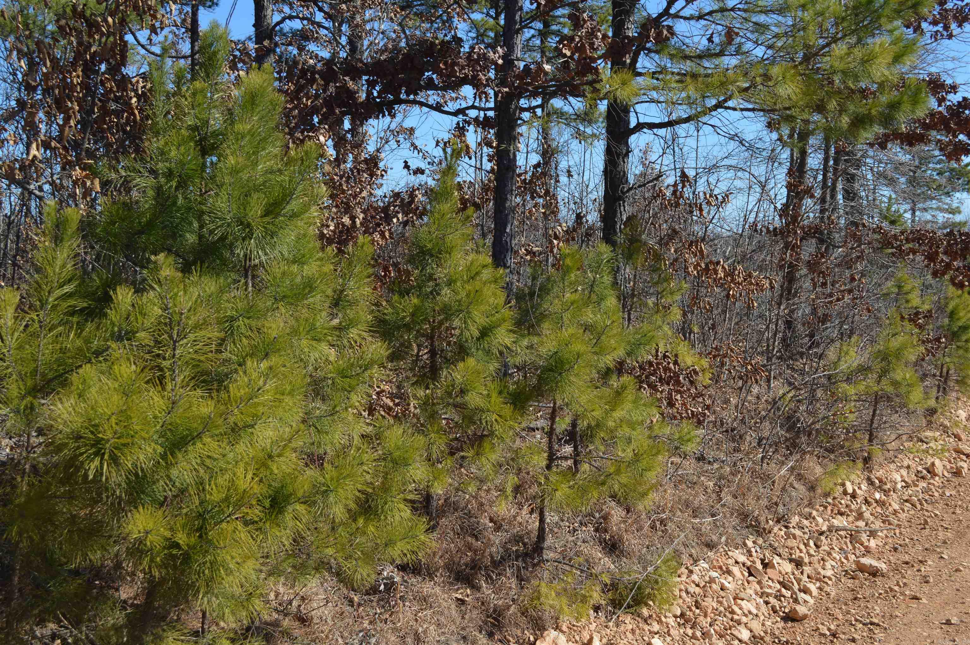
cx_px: 485
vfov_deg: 31.8
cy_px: 322
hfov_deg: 46.4
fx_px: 1131
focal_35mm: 42
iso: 100
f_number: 7.1
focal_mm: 28
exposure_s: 1/200
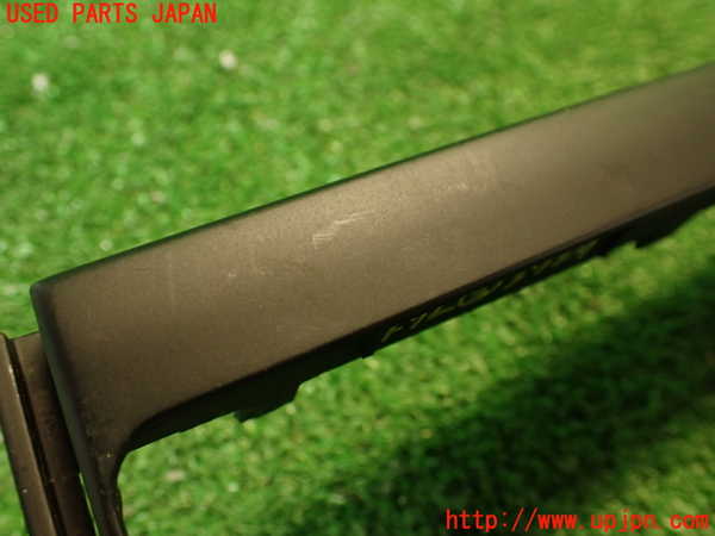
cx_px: 358
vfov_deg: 44.2
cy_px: 268
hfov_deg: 56.8
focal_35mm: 32
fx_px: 661
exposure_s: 1/30
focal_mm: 5.79
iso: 400
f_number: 2.4
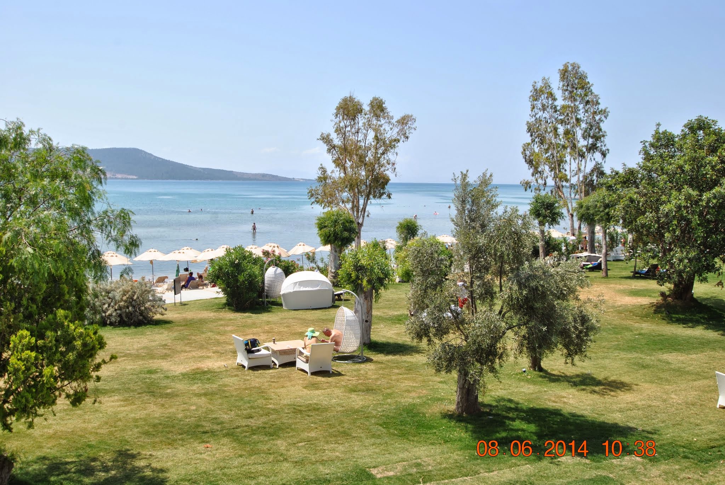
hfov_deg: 53.1
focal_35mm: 36
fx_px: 726
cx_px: 362
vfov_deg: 37.0
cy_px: 242
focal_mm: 24
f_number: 7.1
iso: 100
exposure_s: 1/200
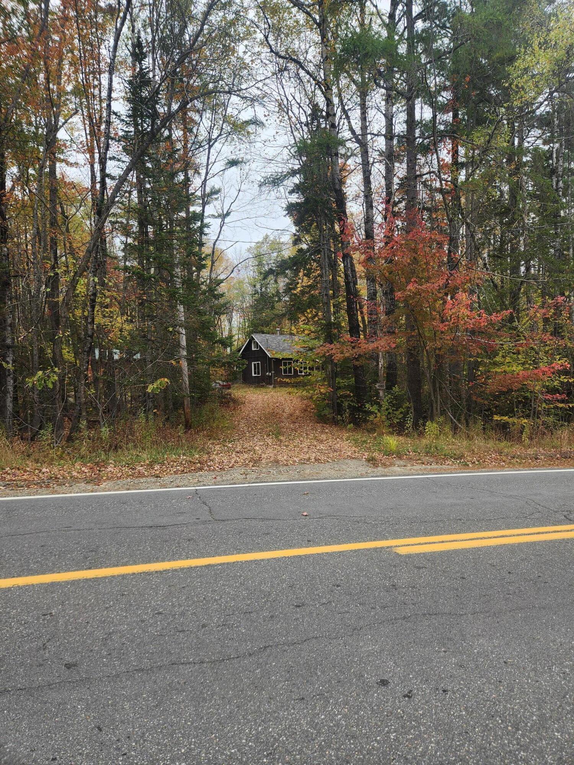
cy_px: 382
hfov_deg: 58.9
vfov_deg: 73.9
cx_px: 287
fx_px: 509
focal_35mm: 23
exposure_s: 1/476
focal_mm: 5.4
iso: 20
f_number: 1.8
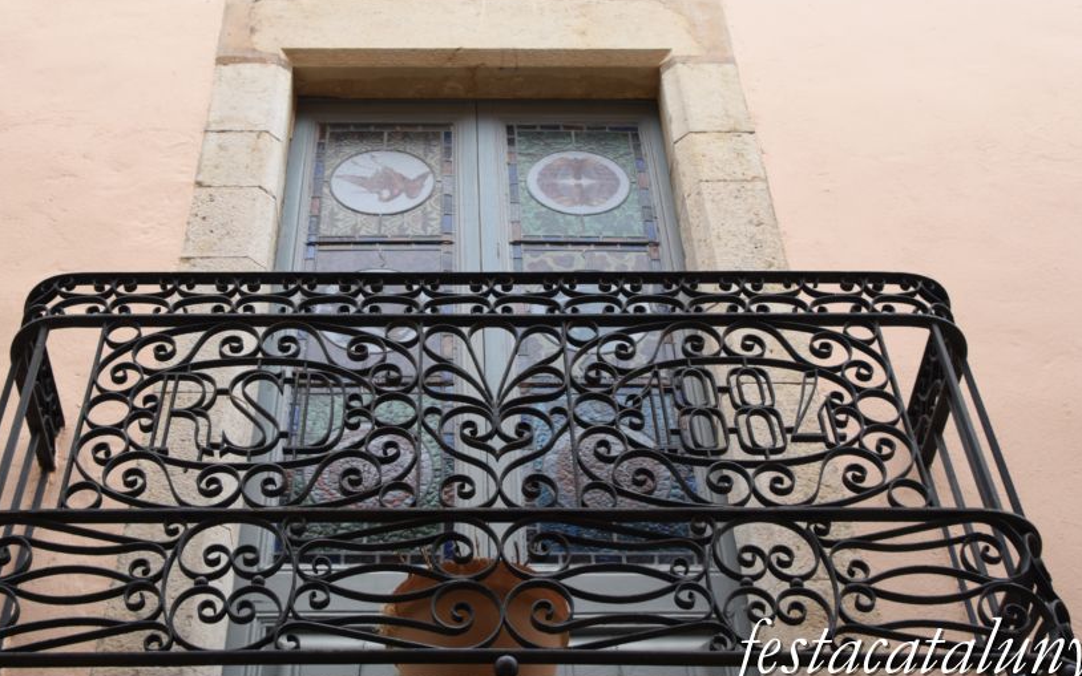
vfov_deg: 25.7
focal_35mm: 50
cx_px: 457
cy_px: 244
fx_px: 1475
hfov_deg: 40.2
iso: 400
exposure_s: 1/320
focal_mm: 26
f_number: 9
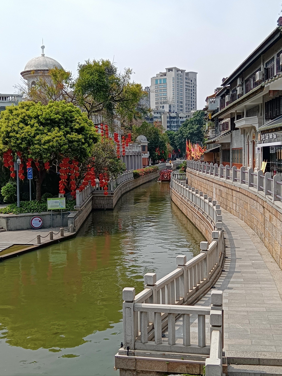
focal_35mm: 43
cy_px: 188
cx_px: 141
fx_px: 467
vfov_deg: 43.9
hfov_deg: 33.6
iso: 106
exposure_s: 1/1667
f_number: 1.9
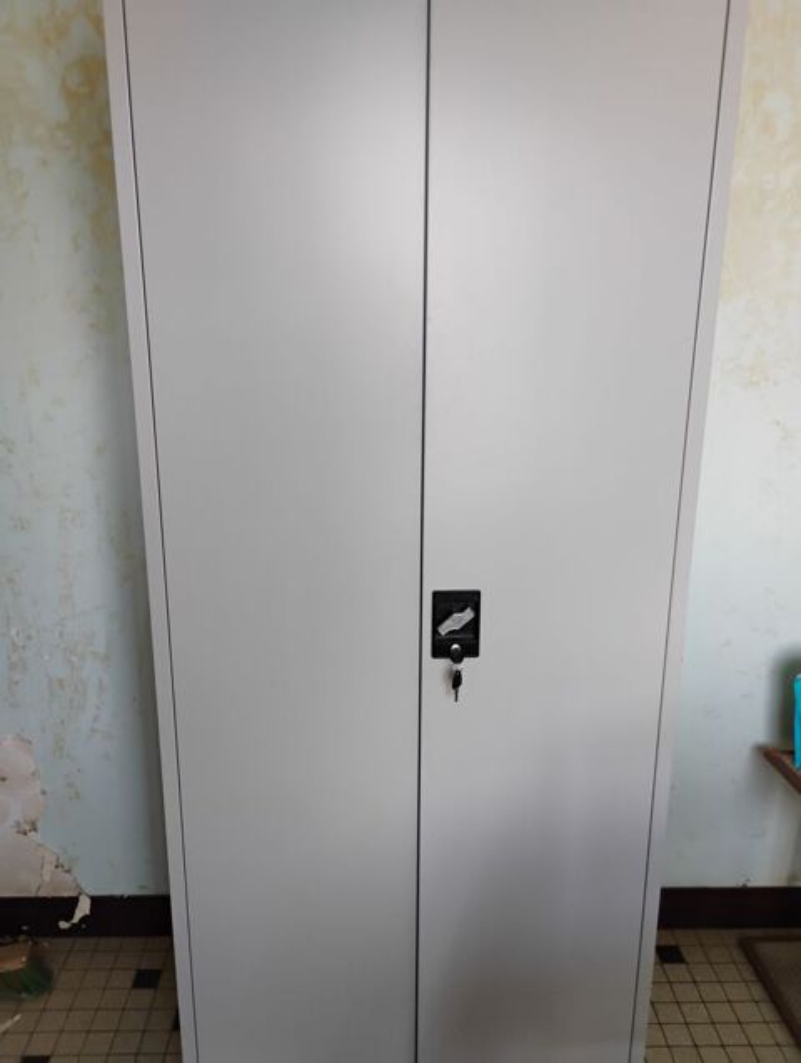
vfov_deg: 63.4
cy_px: 532
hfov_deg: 49.9
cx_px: 400
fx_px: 861
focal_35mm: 28
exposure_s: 1/50
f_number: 1.8
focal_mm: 4.26
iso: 1319
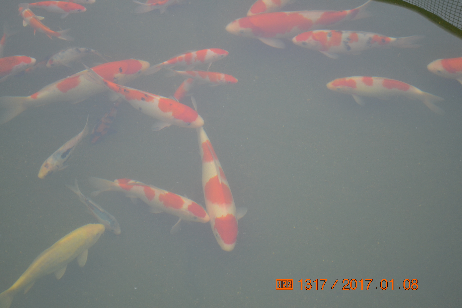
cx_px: 231
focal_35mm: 82
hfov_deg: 24.6
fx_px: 1059
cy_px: 154
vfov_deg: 16.6
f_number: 5.6
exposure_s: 1/100
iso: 400
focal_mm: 55
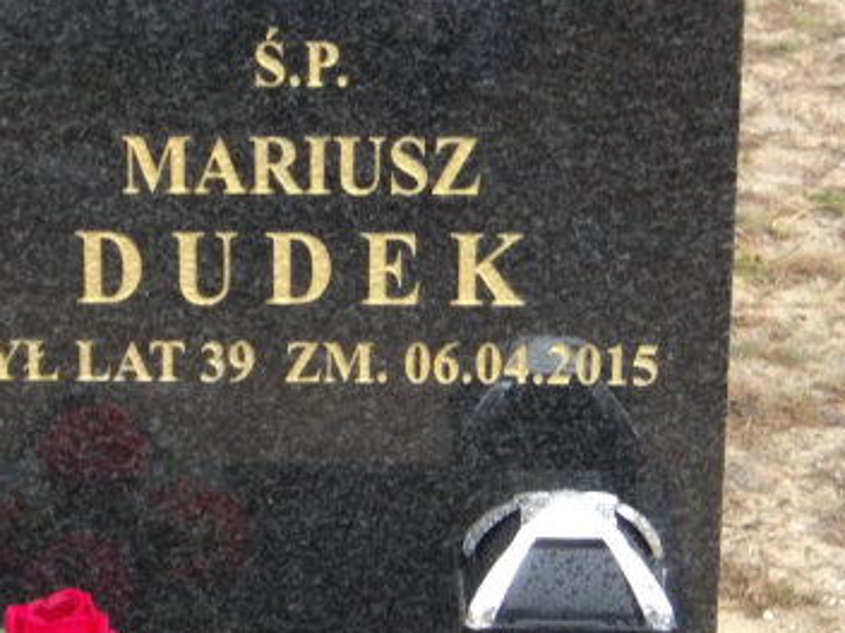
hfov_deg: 12.5
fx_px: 3857
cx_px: 228
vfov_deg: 9.4
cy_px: 434
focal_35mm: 158
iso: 800
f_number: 5.6
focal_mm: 15.6
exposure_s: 1/60
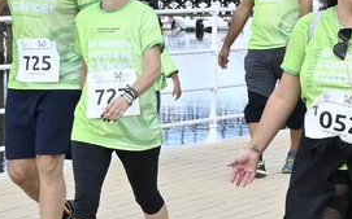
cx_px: 421
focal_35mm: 253
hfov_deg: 8.2
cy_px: 176
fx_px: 2426
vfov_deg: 5.2
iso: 320
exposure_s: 1/1250
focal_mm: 28
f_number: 5
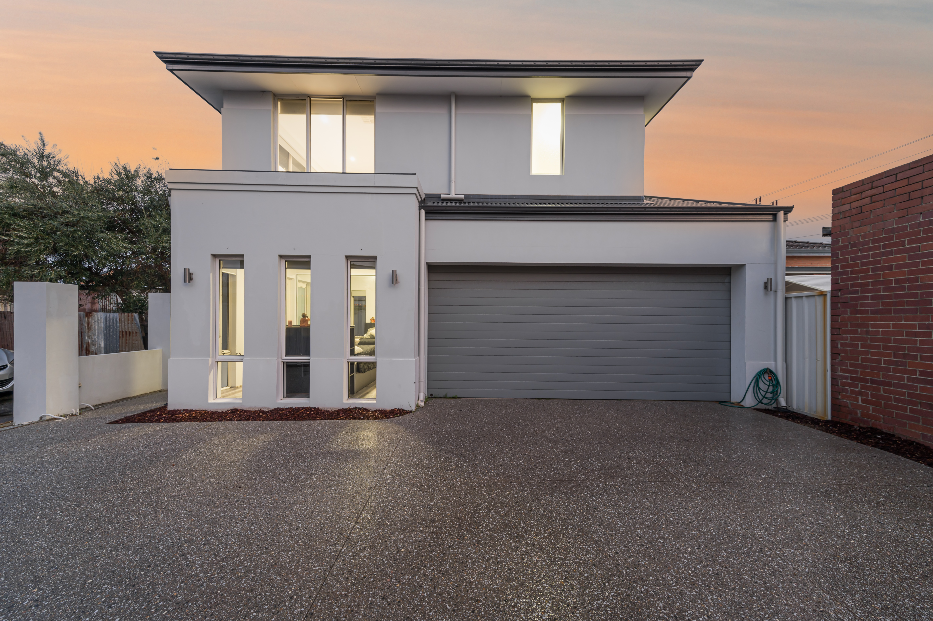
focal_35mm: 14
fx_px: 363
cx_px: 466
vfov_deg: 81.1
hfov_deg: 104.3
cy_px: 310
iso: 200
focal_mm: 14
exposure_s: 1
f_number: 6.7
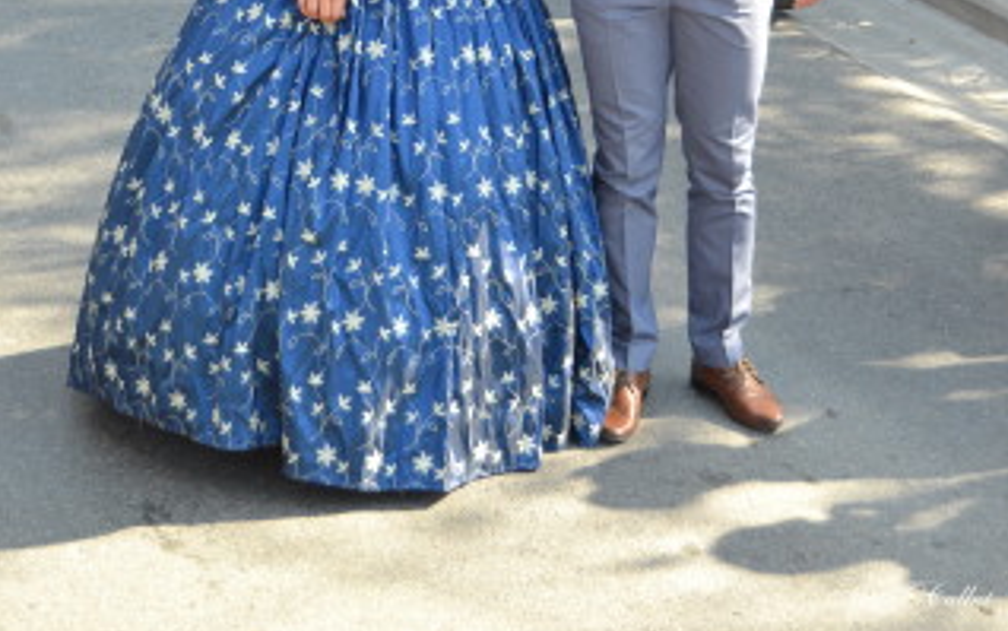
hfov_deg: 21.4
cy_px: -114
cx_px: 504
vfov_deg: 13.2
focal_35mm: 97
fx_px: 2666
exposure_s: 1/125
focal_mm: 42
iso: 200
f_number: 5.6
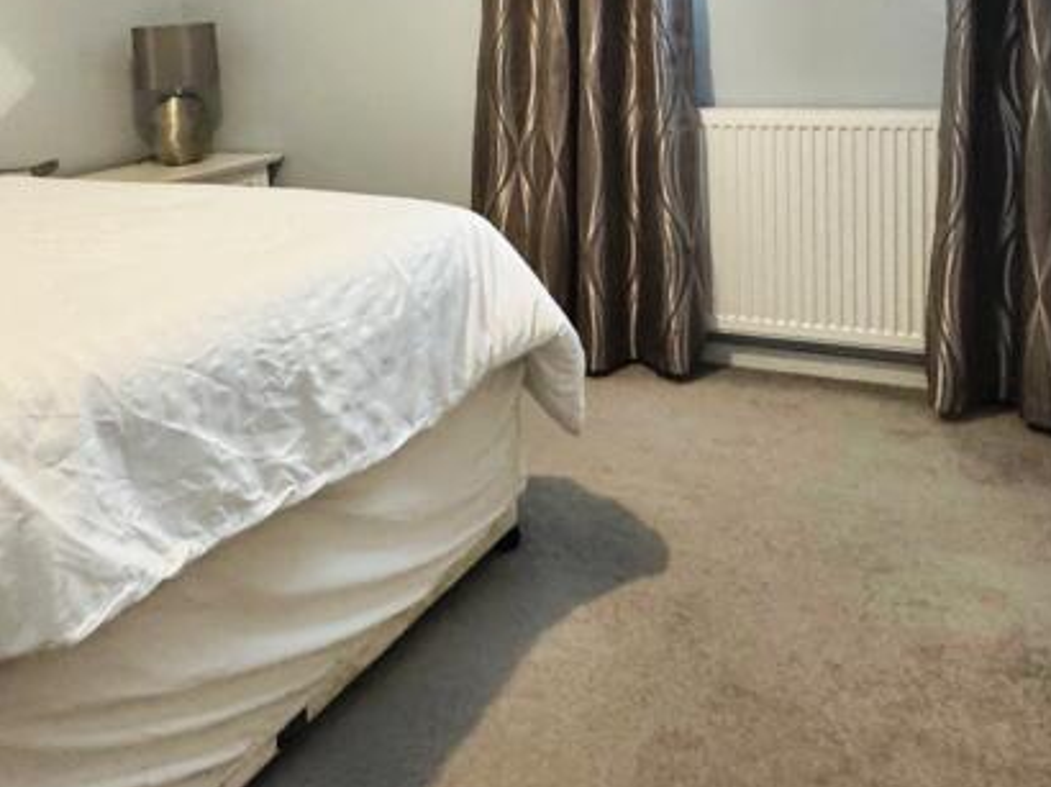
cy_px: 8
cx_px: 531
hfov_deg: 52.7
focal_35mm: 35
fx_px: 1062
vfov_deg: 36.7
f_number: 2.2
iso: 500
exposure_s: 1/50
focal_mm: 2.22
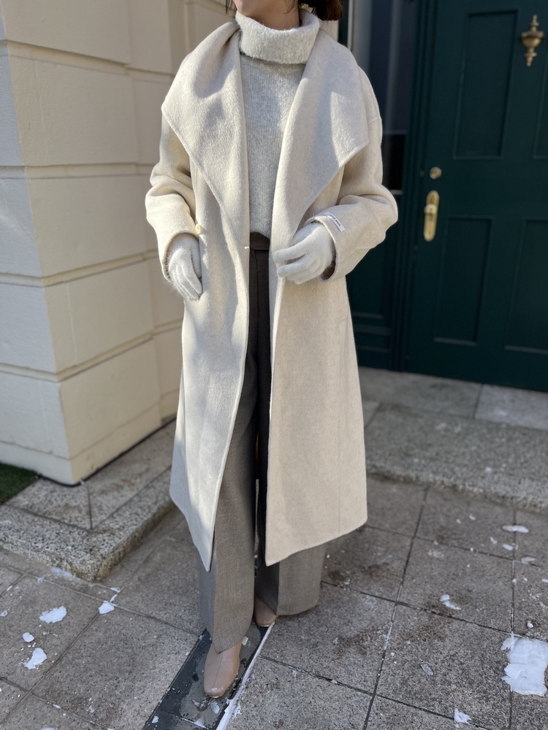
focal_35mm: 26
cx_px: 274
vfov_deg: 67.3
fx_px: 549
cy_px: 365
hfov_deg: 53.1
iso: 50
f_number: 1.6
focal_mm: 5.1
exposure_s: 1/1279
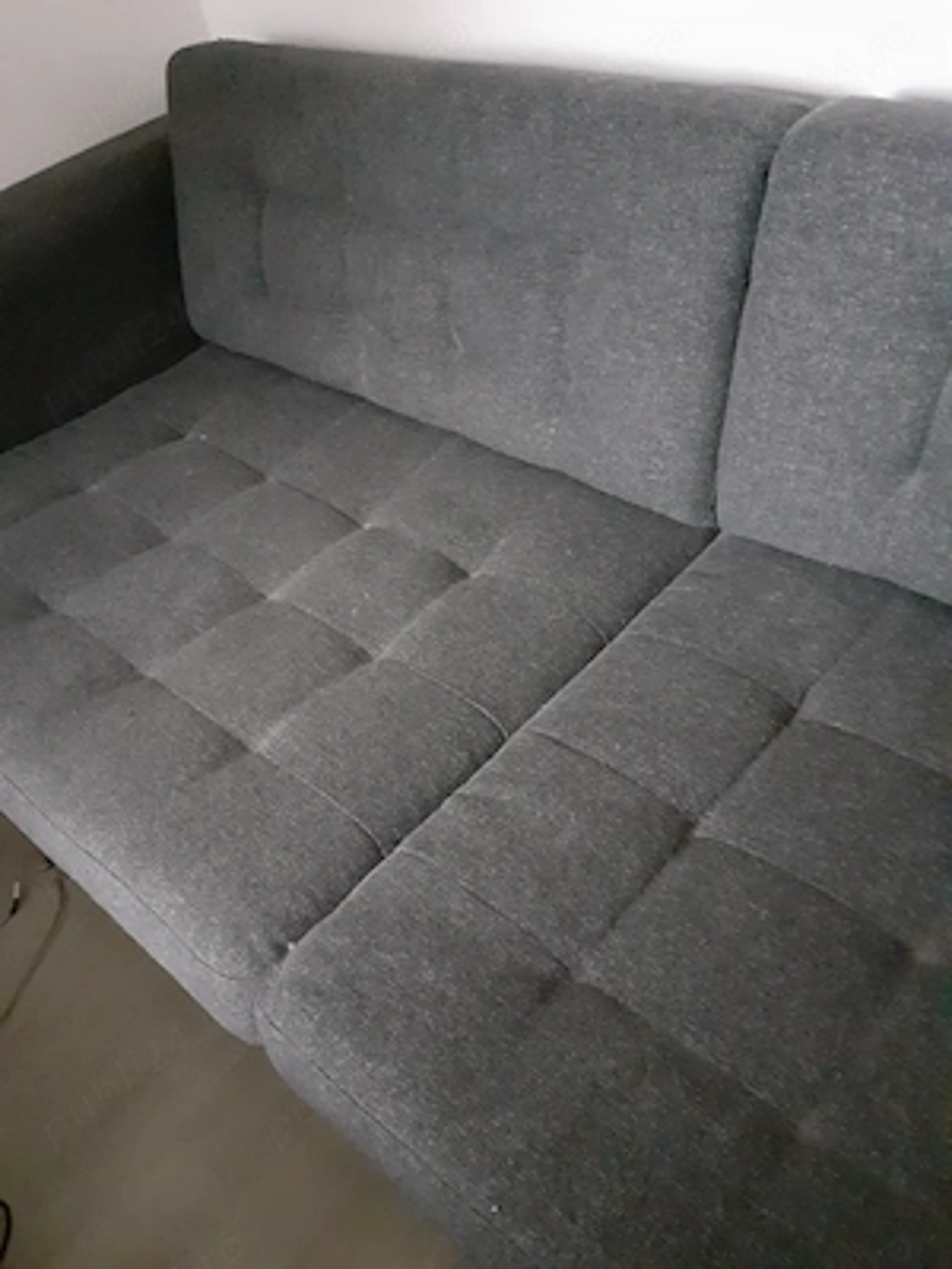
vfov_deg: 65.3
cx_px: 476
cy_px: 634
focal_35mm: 27
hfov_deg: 51.4
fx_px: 990
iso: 1000
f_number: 1.9
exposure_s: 1/20
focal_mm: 3.6
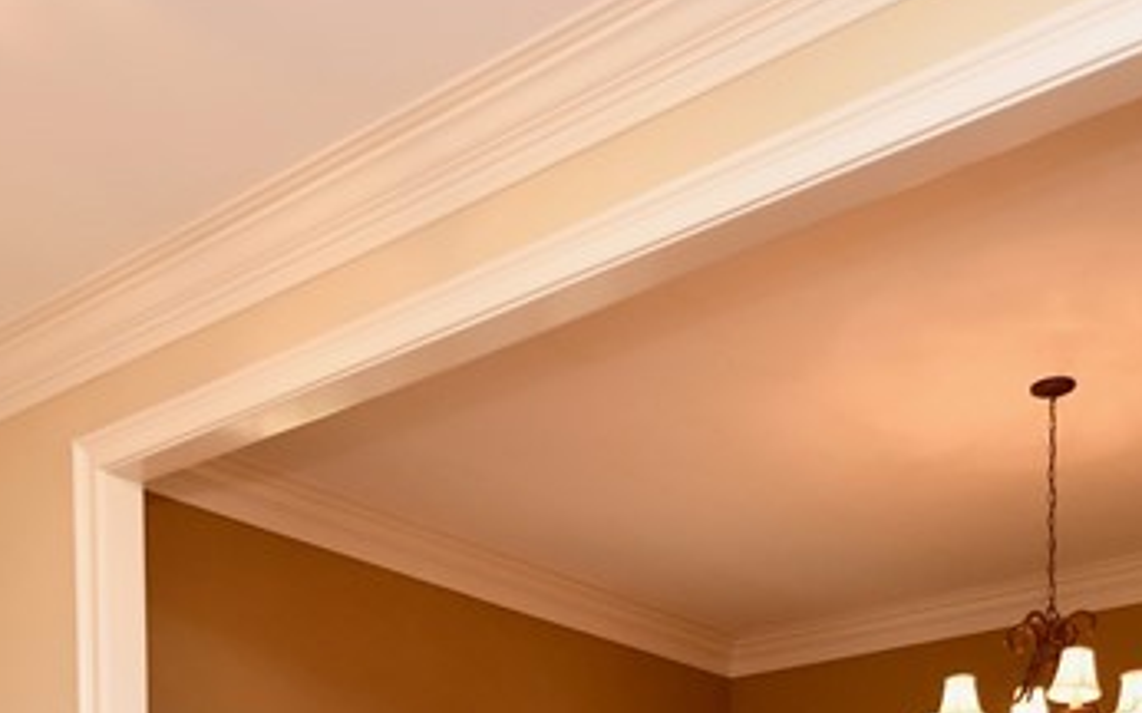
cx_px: 578
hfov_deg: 41.8
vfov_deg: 21.9
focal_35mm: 48
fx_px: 1493
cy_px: 1096
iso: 560
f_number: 4
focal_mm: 10
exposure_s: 1/60
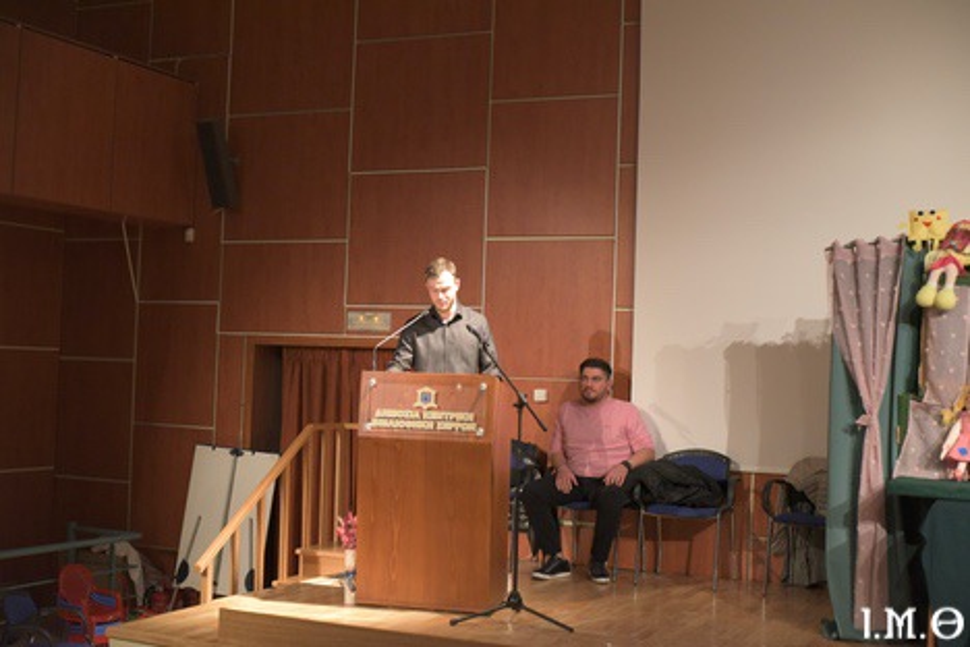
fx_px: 1347
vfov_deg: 27.0
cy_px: 324
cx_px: 485
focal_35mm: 50
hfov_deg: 39.6
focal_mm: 50
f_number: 4
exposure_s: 1/200
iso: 5000
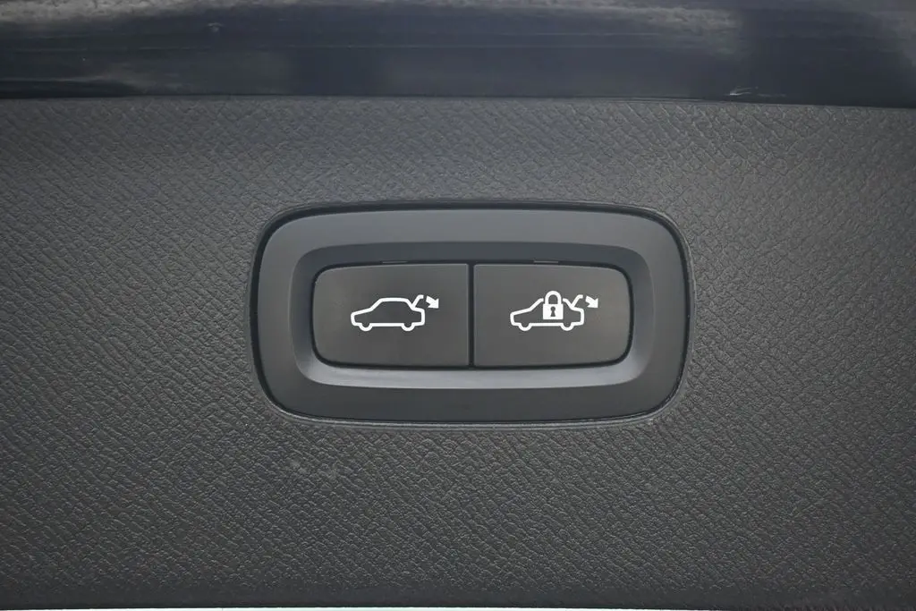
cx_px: 458
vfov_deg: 35.5
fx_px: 954
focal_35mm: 38
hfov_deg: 51.3
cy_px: 306
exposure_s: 1/125
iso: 2000
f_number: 4.2
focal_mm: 25
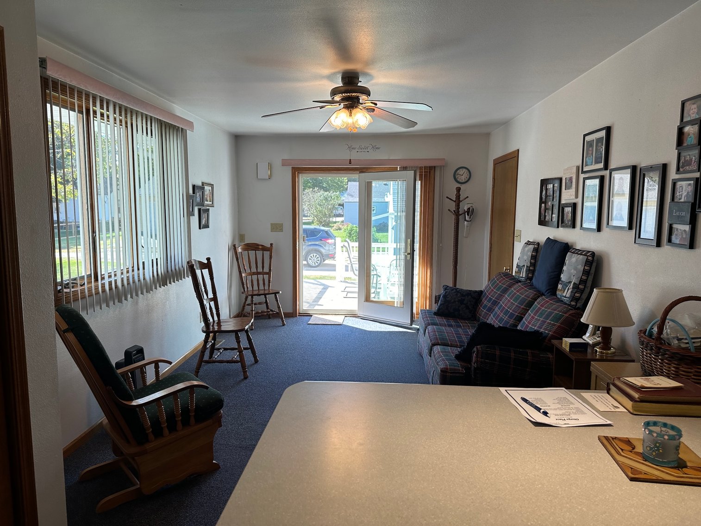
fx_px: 486
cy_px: 263
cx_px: 350
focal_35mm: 24
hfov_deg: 71.6
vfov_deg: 56.8
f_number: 1.78
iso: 64
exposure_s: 1/151
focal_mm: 6.86
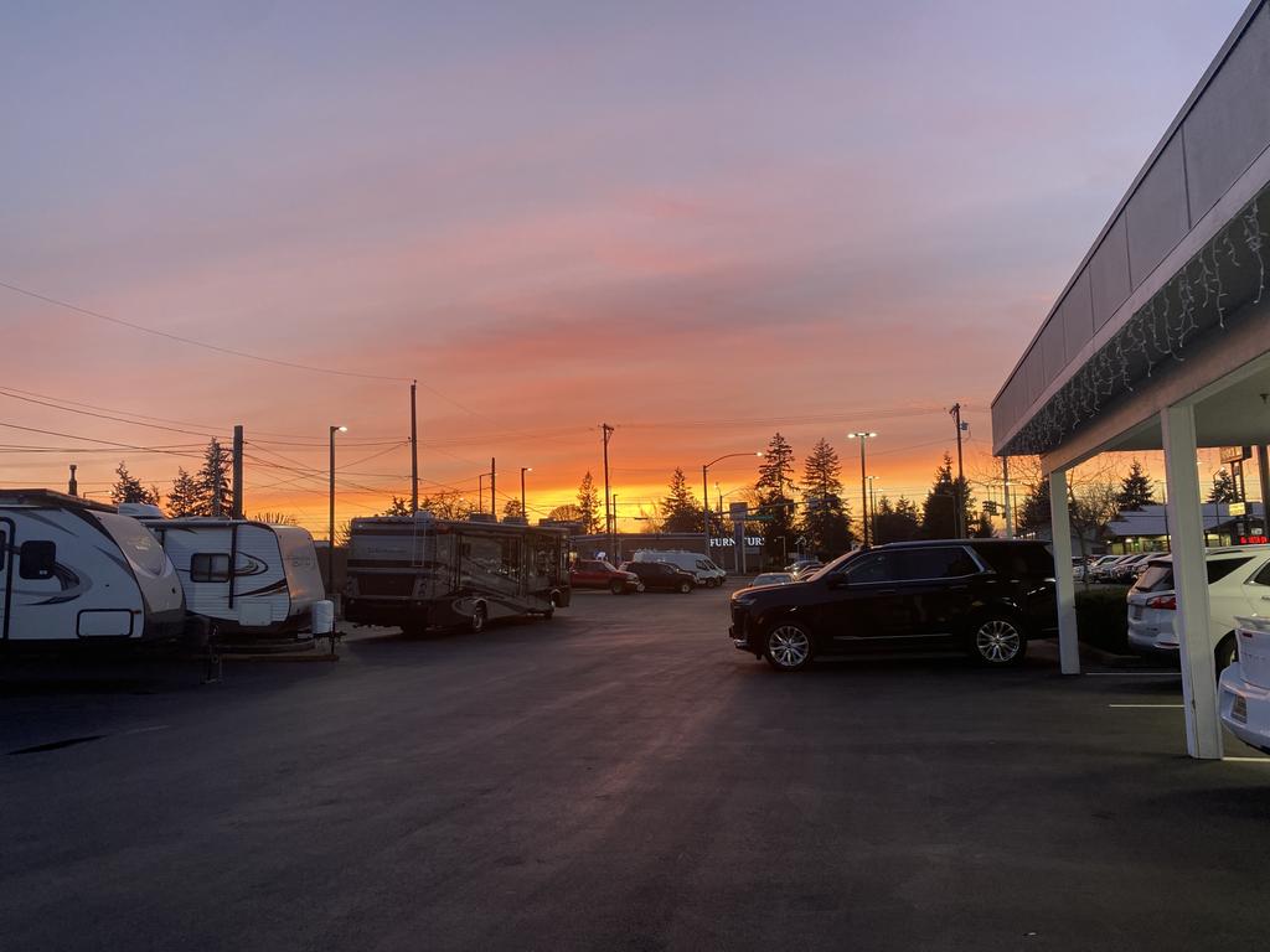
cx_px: 635
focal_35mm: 26
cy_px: 476
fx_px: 954
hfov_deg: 67.3
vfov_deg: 53.1
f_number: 1.8
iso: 100
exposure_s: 1/121
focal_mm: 4.25
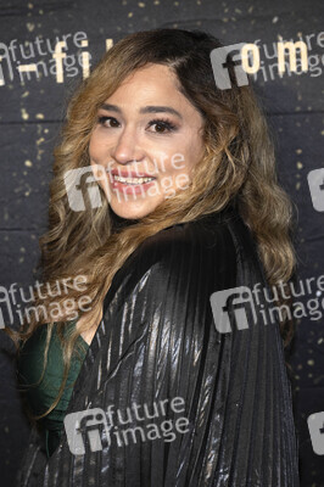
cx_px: 162
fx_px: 1623
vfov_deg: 17.1
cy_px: 244
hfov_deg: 11.4
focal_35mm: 120
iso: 800
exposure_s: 1/200
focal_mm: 120
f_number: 5.6
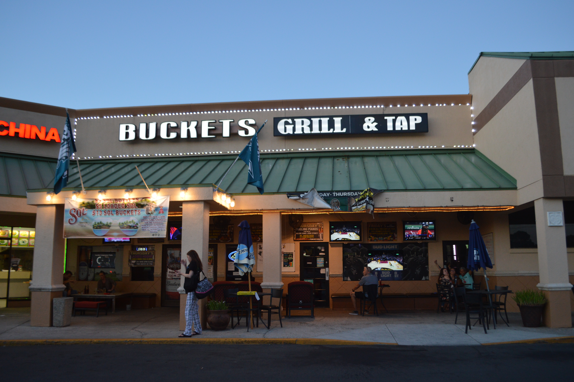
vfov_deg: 47.8
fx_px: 430
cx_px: 287
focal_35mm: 27
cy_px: 191
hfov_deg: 67.4
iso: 560
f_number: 3.5
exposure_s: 1/60
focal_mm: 18
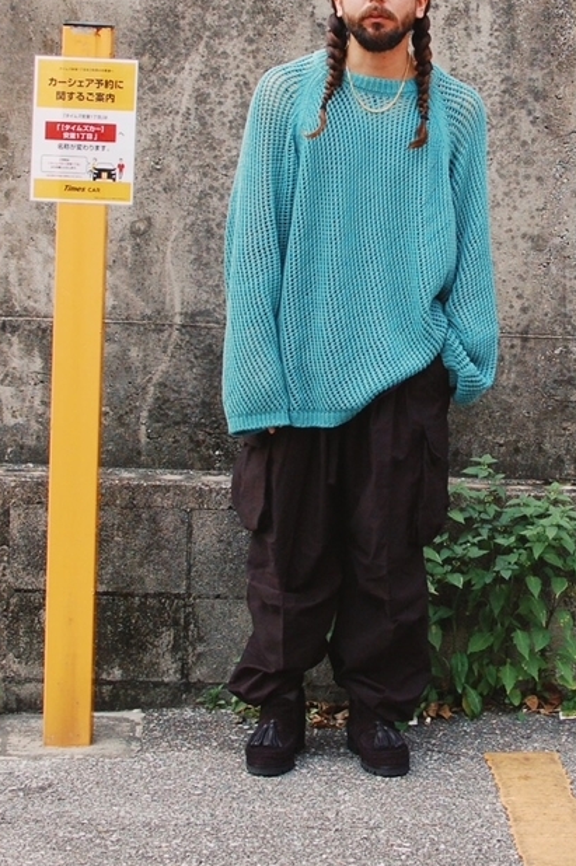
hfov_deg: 13.4
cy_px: 287
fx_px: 2451
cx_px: 381
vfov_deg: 20.0
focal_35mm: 102
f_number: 7.1
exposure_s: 1/200
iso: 800
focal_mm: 35
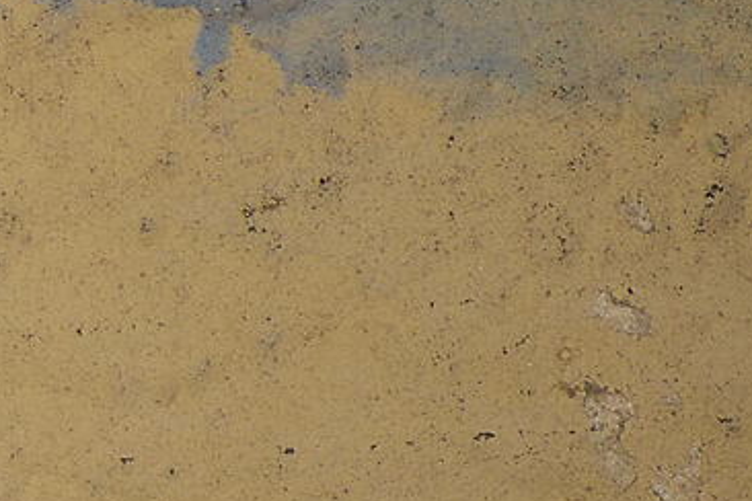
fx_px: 41127
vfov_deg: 0.7
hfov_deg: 1.0
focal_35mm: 1969
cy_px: 203
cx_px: -1685
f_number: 5.6
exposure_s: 1/125
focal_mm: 300
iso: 100
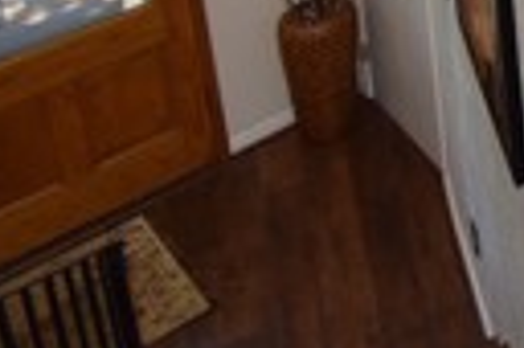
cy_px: -469
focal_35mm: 75
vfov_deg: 13.6
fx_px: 1090
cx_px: 1134
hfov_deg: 16.9
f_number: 5.6
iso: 640
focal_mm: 10
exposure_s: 1/125
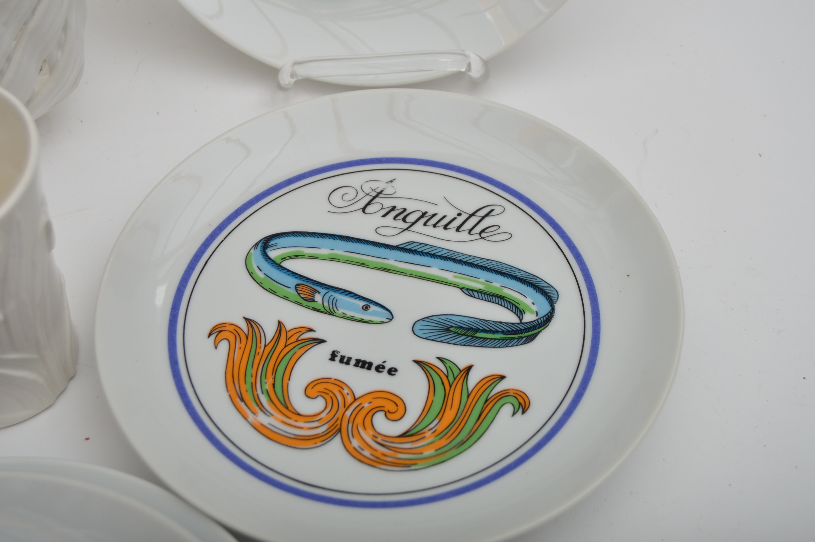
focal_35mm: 52
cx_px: 408
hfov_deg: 37.9
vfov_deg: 25.7
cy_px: 271
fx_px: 1187
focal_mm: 35
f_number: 5
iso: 200
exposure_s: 1/200
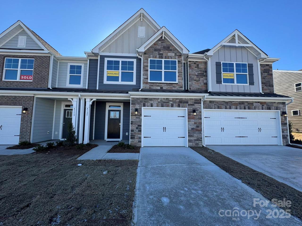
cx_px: 151
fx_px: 122
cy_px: 113
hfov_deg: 102.1
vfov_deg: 85.7
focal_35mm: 14
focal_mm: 2.22
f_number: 2.2
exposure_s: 1/582
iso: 40
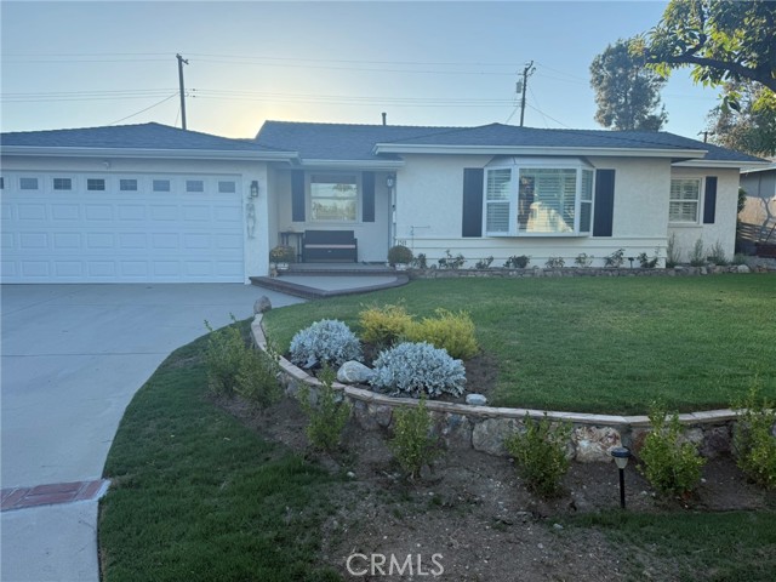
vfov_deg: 56.8
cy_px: 291
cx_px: 388
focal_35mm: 24
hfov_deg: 71.6
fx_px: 538
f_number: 1.78
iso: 100
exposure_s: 1/1437
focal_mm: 6.76
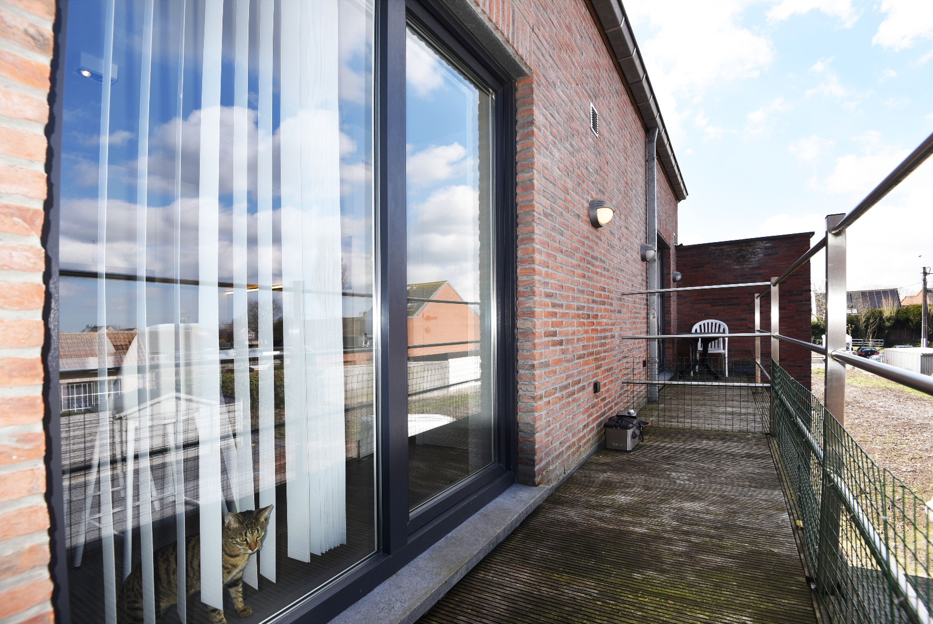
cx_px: 466
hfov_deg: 96.7
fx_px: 415
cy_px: 312
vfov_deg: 73.9
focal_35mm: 16
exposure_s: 1/160
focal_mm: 16
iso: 100
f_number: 6.3
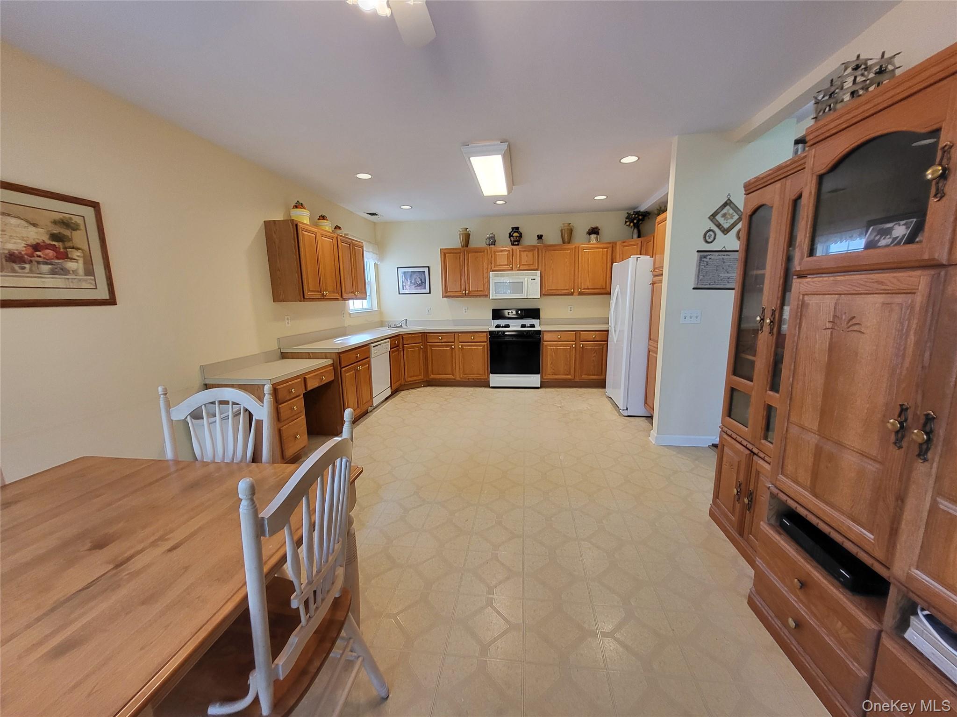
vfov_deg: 89.9
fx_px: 359
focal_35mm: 13
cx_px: 478
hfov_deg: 106.2
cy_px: 358
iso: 160
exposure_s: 1/60
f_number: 2.2
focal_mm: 1.74
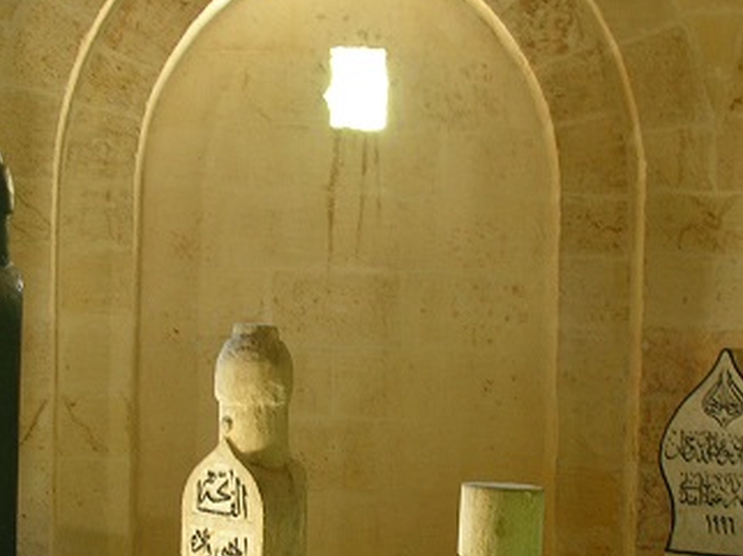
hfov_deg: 22.5
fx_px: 1866
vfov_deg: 16.8
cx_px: 383
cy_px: 480
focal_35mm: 87
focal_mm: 8.9
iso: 81
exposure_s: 1/3.8
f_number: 2.8
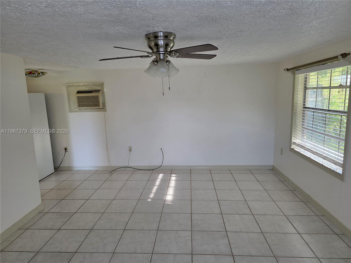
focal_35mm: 23
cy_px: 132
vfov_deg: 58.9
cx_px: 176
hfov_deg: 73.9
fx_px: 233
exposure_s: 1/120
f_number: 1.7
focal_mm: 6.3
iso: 160
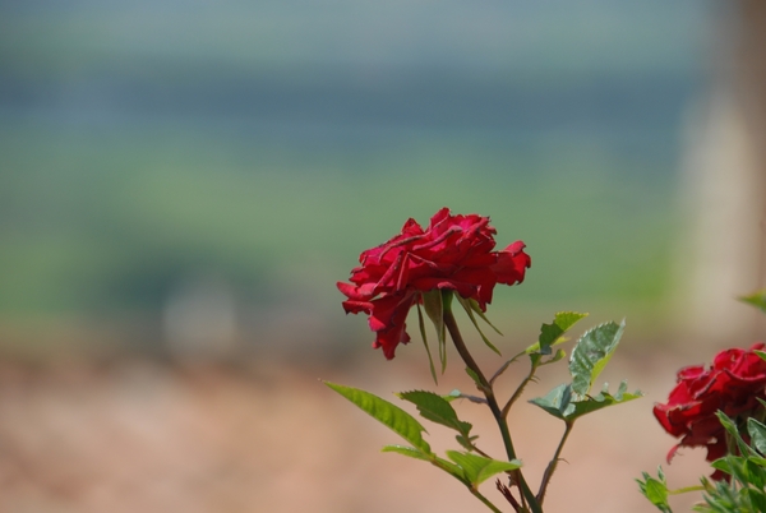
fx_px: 6393
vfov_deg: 4.6
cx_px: 383
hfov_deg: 6.9
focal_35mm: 300
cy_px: 256
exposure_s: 1/160
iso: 100
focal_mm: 200
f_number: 5.6
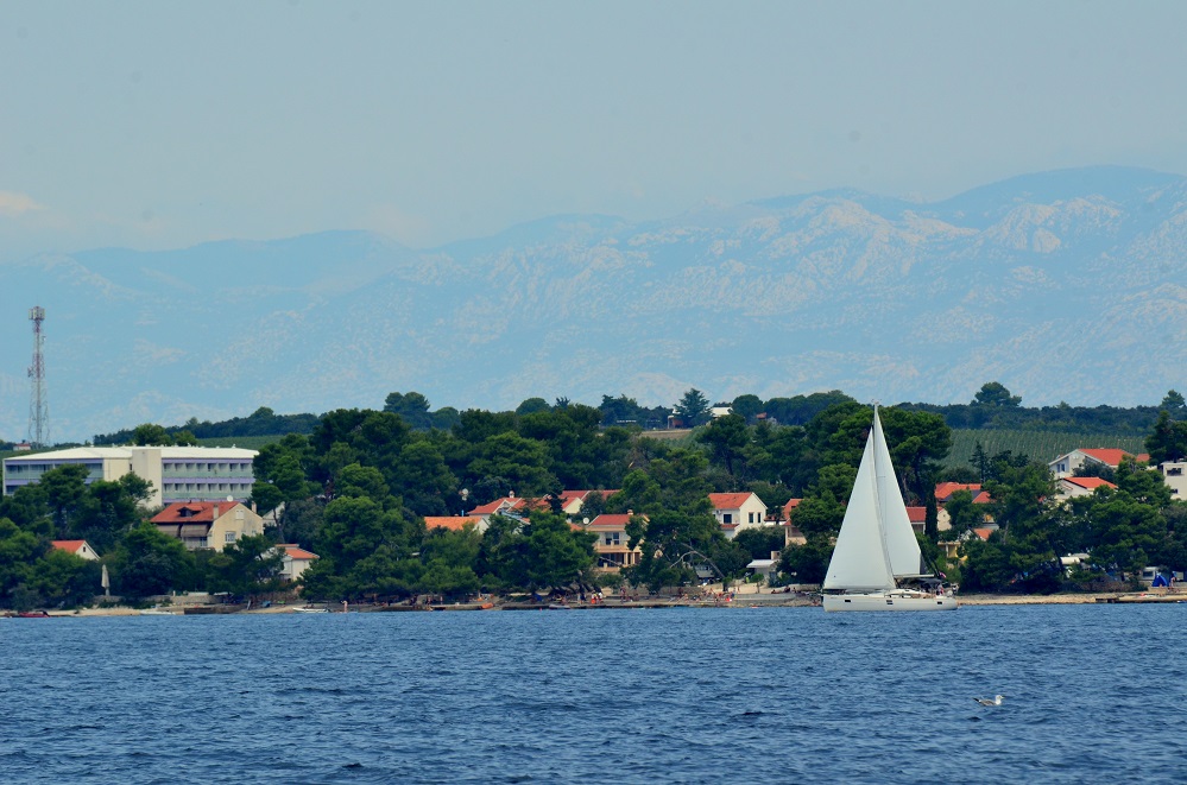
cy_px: 392
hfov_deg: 4.6
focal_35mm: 450
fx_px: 14802
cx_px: 594
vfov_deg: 3.0
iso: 400
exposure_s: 1/400
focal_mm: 300
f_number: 13
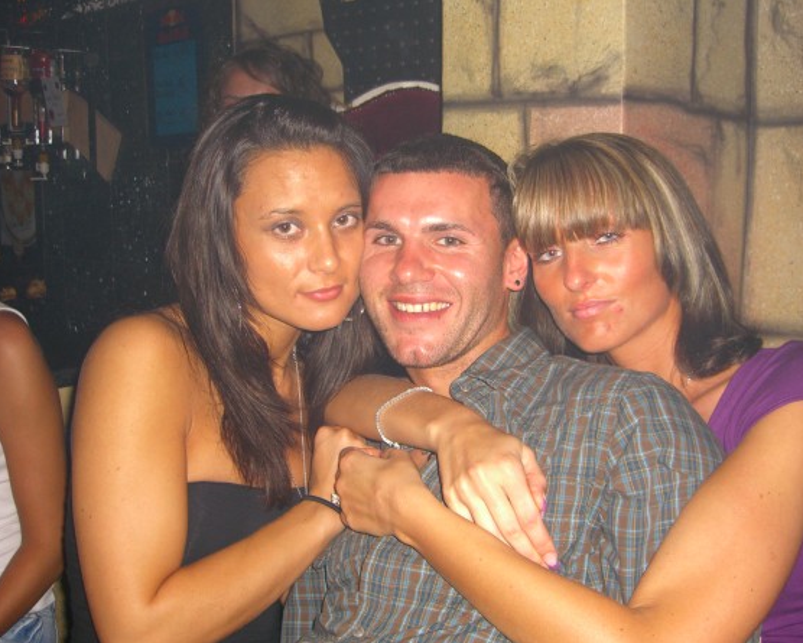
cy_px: 324
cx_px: 427
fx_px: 951
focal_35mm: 40
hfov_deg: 45.8
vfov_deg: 37.3
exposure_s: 1/60
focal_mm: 7.9
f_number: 2.8
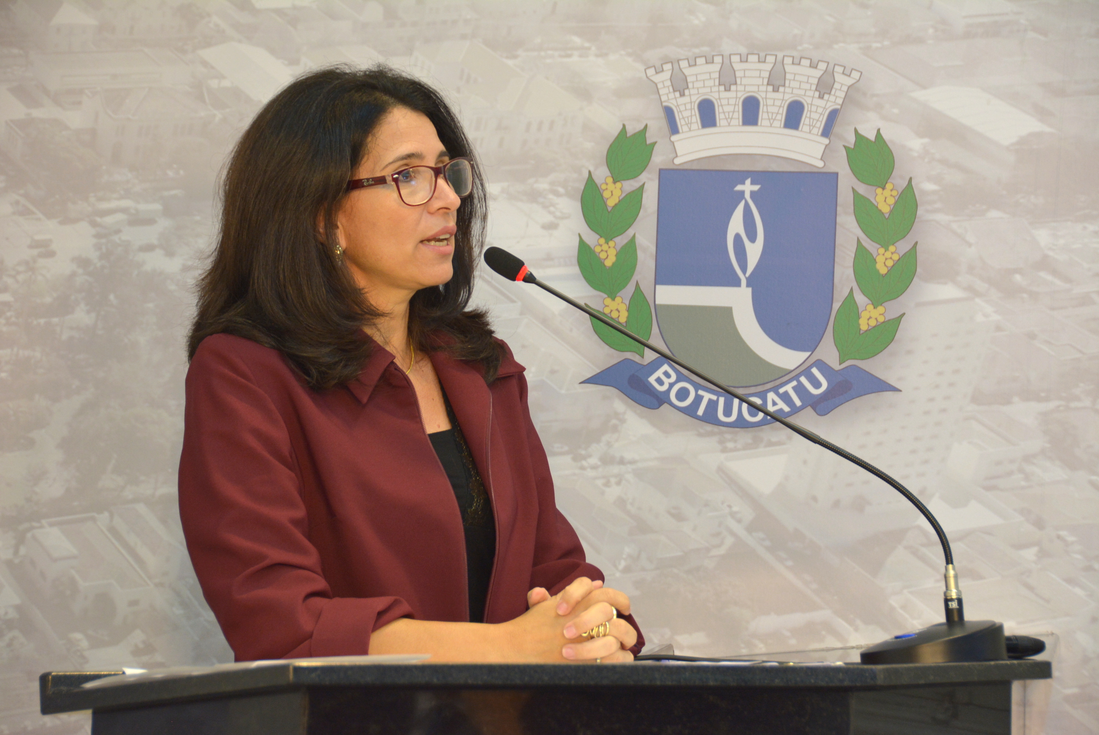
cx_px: 550
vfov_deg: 11.2
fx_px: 3758
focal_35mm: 123
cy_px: 368
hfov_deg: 16.6
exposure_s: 1/60
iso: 640
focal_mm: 82
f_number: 5
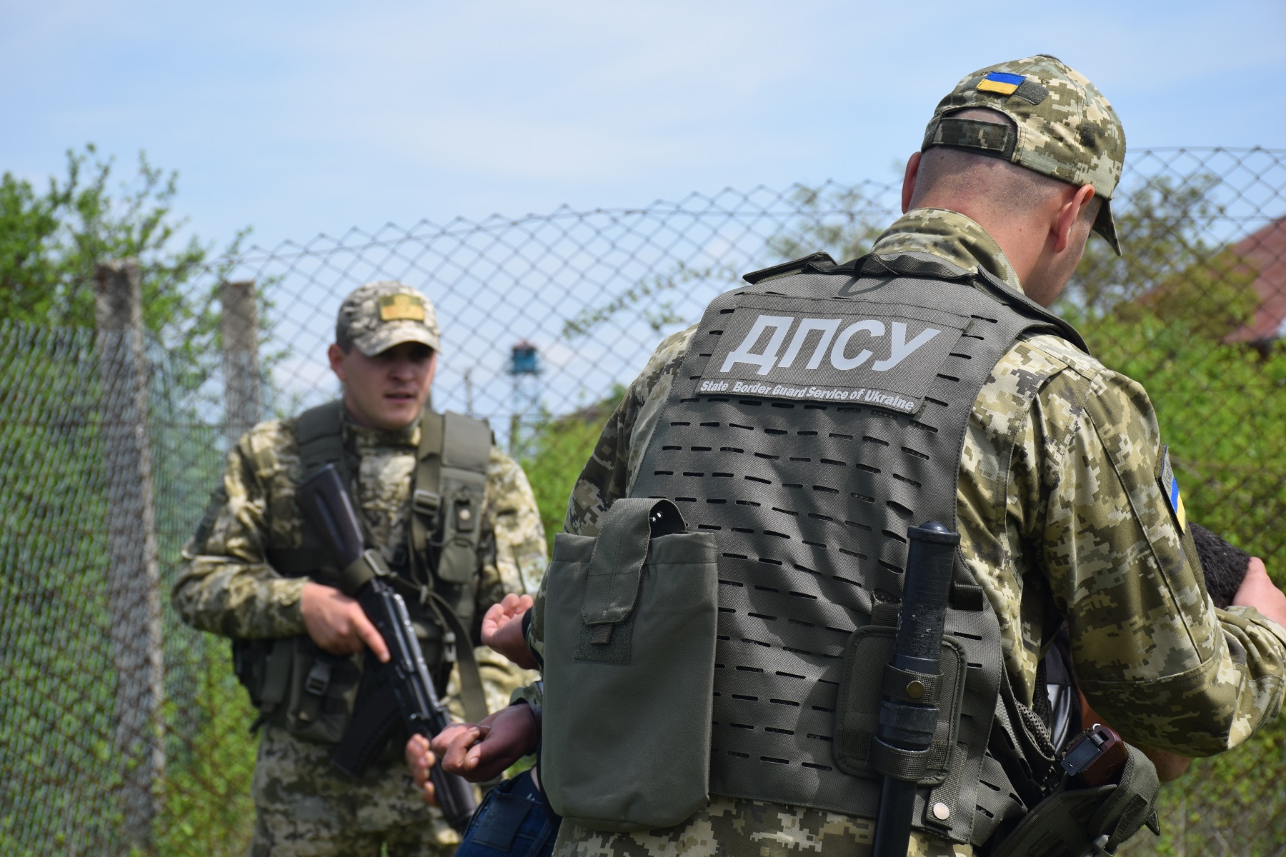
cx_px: 643
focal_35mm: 84
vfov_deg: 16.3
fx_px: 3000
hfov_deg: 24.2
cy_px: 428
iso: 200
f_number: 6.3
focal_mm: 56
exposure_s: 1/640
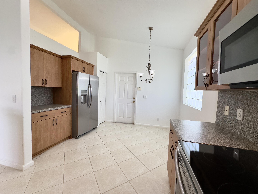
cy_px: 97
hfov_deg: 102.1
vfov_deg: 85.7
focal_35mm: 14
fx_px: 104
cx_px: 129
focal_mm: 2.22
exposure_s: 1/120
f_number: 2.2
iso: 80
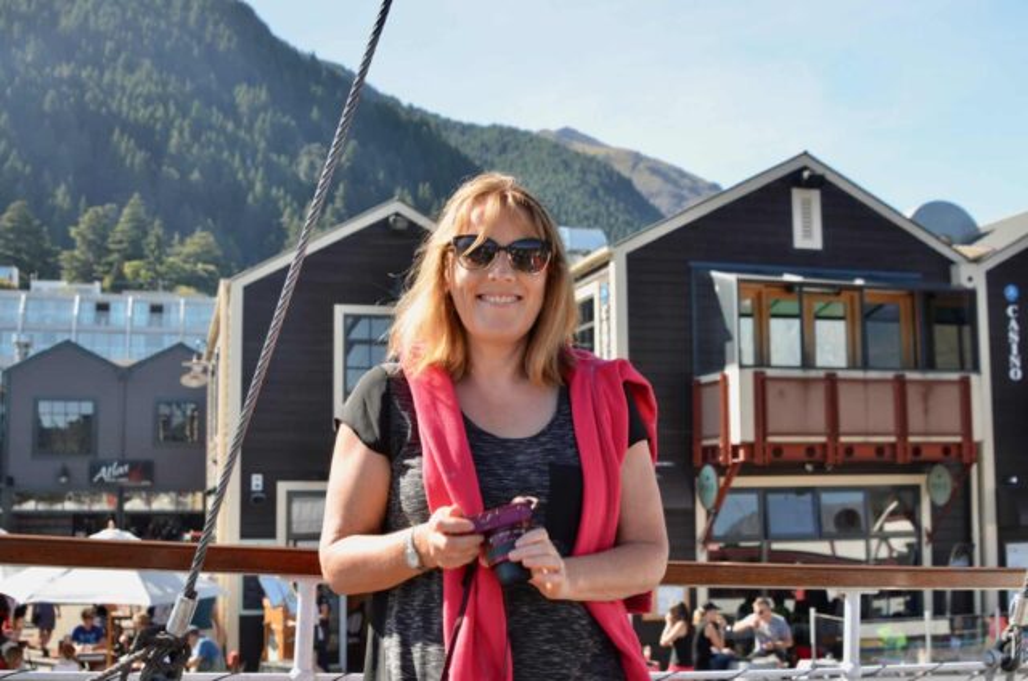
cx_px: 514
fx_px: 1197
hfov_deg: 46.5
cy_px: 340
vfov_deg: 31.8
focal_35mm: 42
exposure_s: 1/125
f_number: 5.6
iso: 200
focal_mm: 28
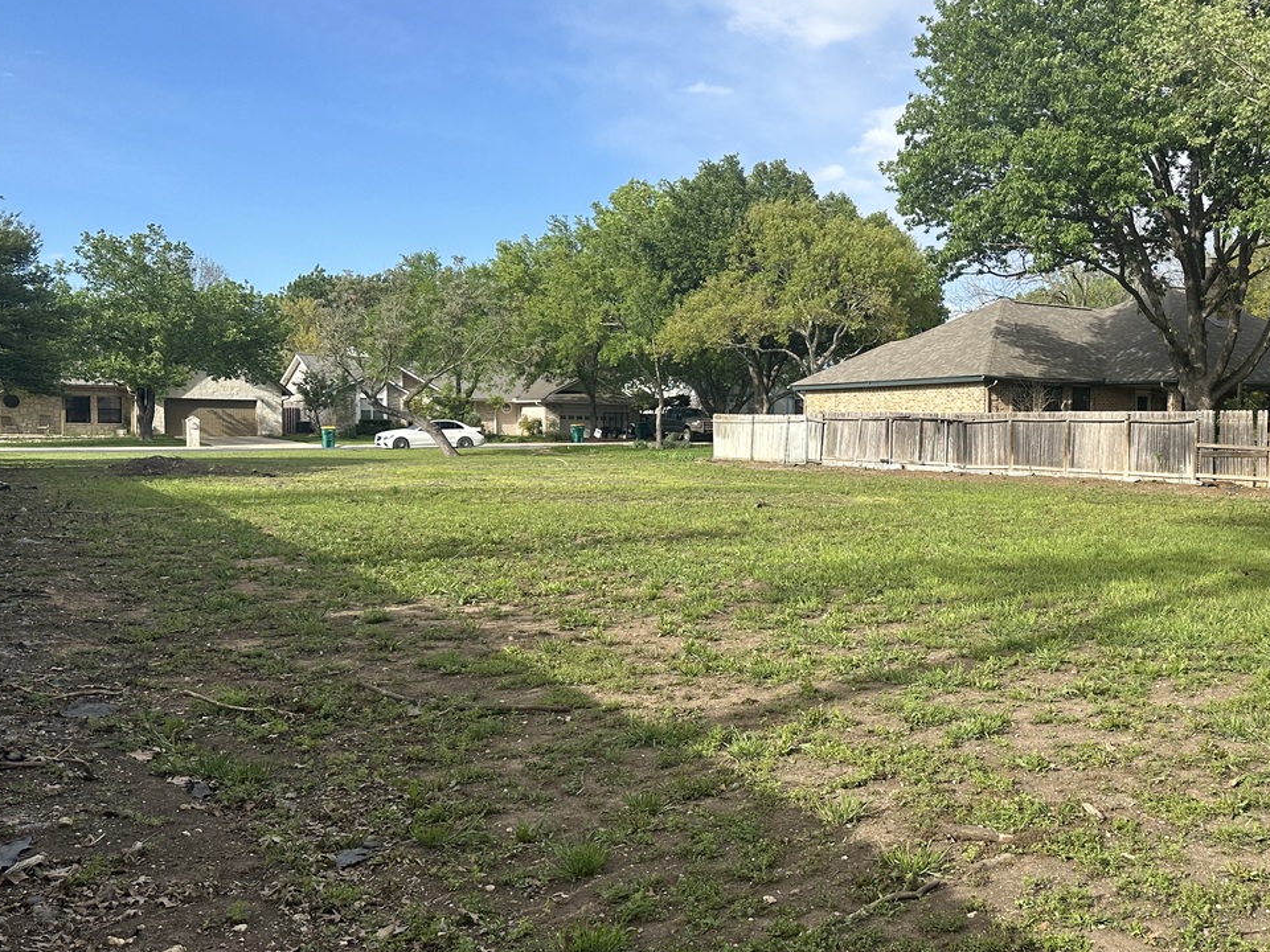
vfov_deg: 39.6
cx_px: 893
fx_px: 1321
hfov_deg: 50.0
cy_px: 526
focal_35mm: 36
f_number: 1.78
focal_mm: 6.86
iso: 80
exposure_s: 1/2732
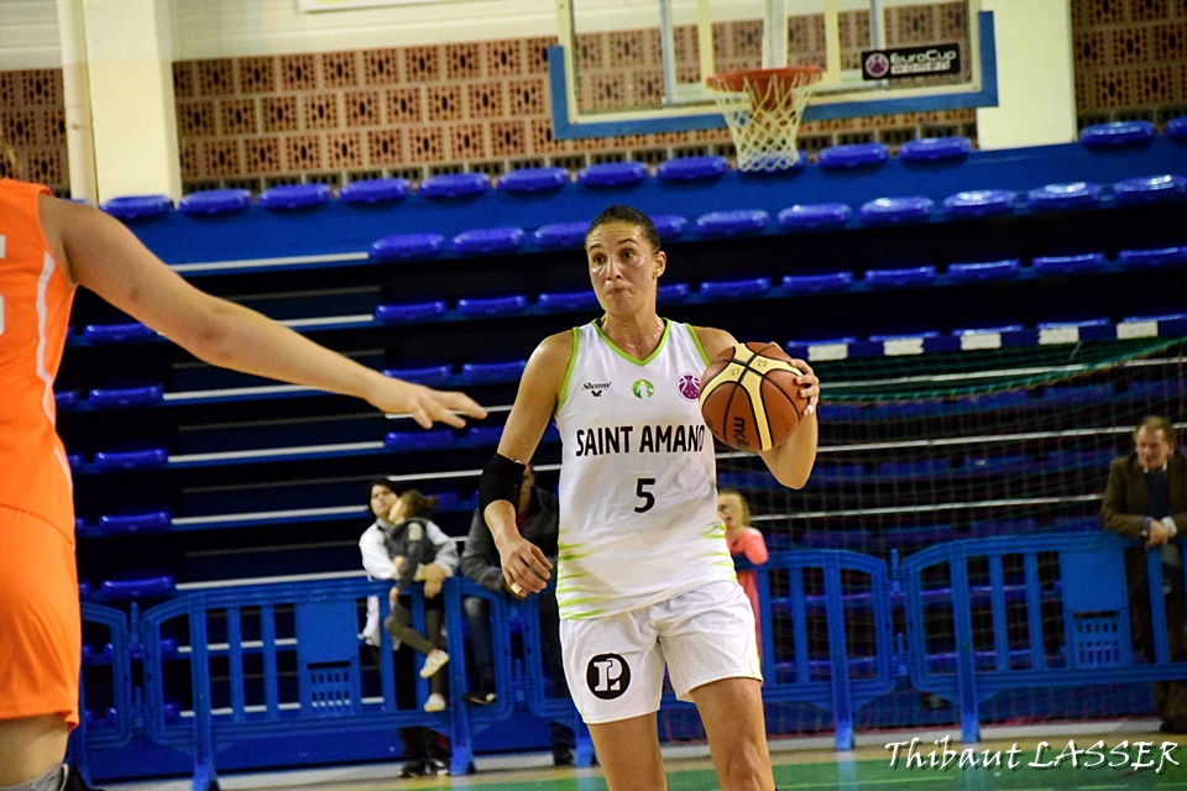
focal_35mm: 232
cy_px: 396
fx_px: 7665
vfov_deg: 5.9
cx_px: 594
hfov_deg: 8.9
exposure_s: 1/500
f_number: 6.3
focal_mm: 155
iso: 6400
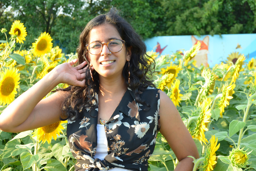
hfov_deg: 36.2
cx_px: 126
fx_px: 391
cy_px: 85
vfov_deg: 24.6
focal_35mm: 55
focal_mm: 36
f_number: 5
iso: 500
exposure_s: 1/160
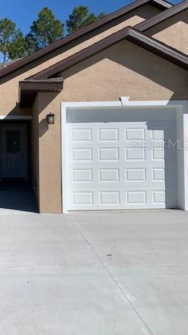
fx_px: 328
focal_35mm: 37
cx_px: 31
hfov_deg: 31.0
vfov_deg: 53.8
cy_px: 144
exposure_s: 1/4098
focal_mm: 4.25
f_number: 1.8
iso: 25
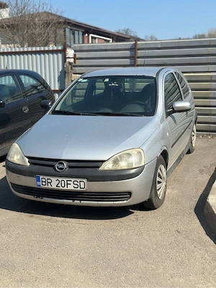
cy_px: 144
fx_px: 399
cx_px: 108
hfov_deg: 30.3
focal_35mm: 48
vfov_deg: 39.7
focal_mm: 6.86
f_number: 1.78
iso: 100
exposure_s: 1/5556
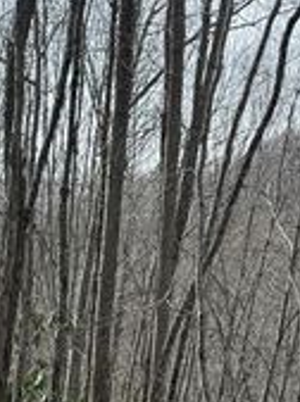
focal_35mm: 95
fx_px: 1102
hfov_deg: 14.9
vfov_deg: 19.2
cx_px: -81
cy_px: 517
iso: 100
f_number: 1.78
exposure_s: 1/2110
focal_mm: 6.76
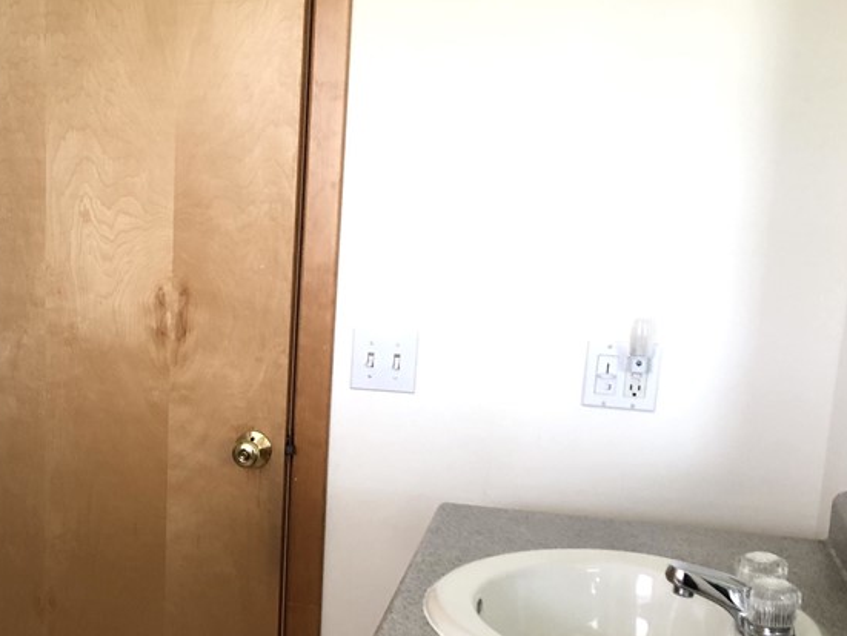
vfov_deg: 27.9
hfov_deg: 34.9
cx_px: 100
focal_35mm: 52
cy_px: 427
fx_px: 1273
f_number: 1.8
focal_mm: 3.99
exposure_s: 1/15
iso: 50
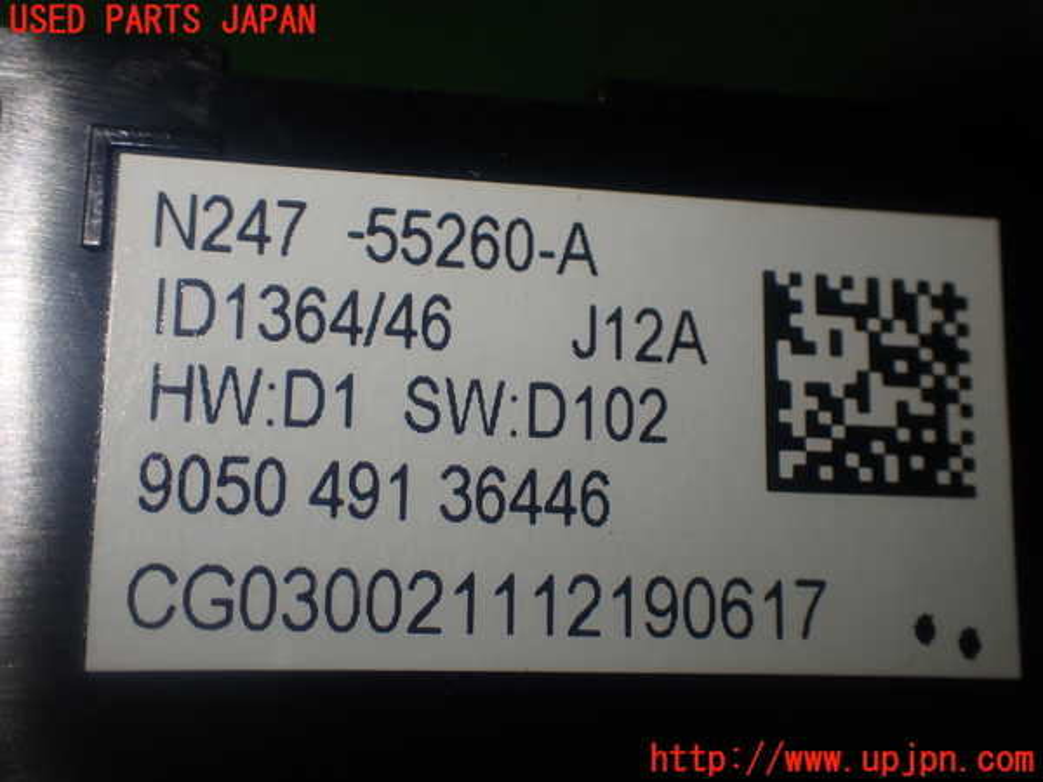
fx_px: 1416
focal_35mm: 47
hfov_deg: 40.4
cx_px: 522
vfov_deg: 30.9
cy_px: 391
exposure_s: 1/125
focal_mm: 8.4
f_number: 3.1
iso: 100
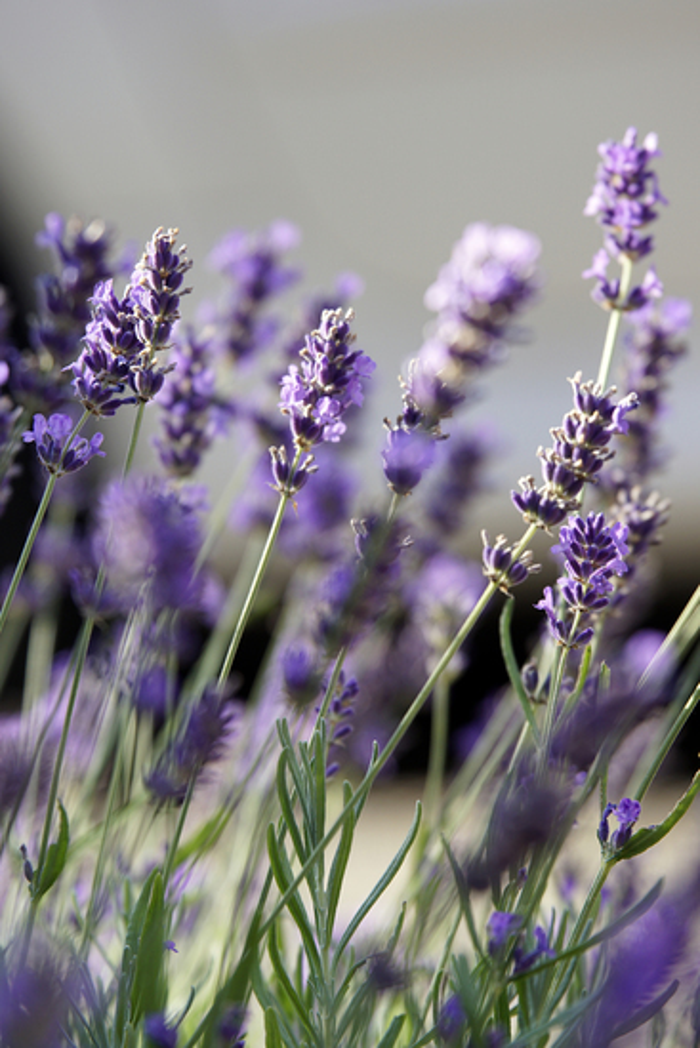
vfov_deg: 6.9
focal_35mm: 300
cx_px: 350
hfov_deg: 4.6
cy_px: 524
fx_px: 8744
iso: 200
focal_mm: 200
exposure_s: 1/500
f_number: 3.5
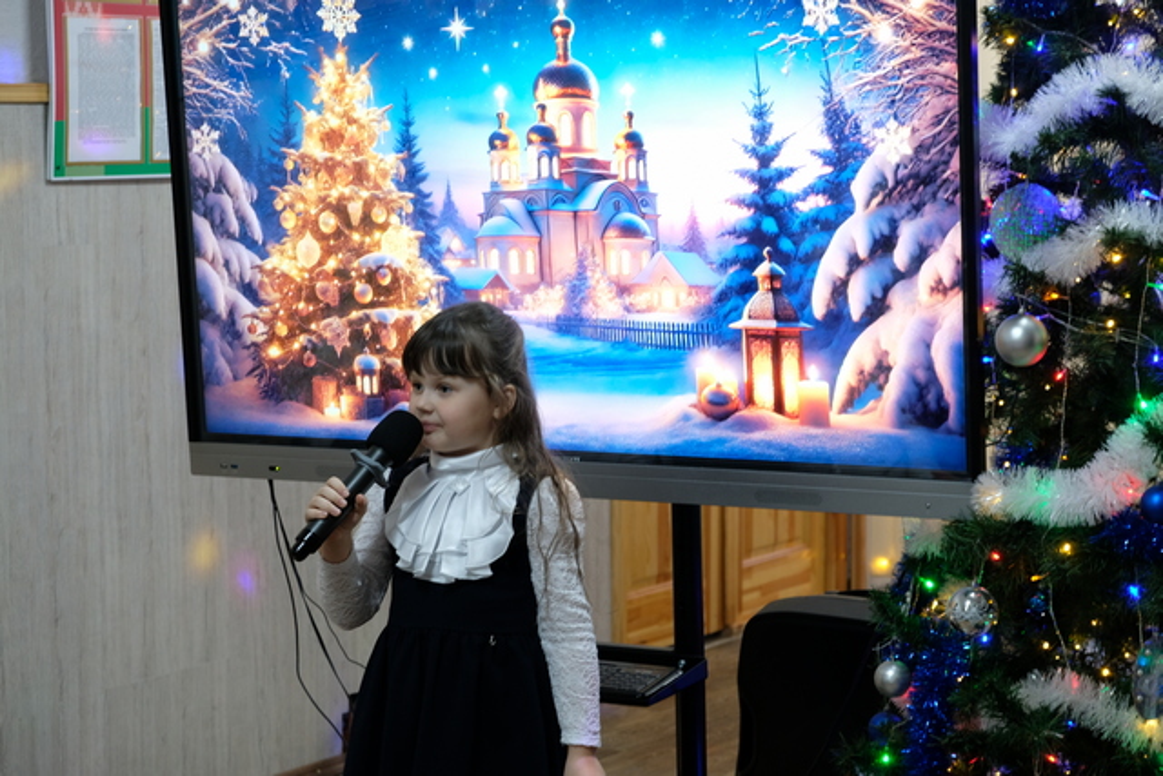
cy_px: 388
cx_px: 582
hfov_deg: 24.5
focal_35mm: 83
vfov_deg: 16.5
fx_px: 2682
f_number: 4
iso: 400
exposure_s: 1/12
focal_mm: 55
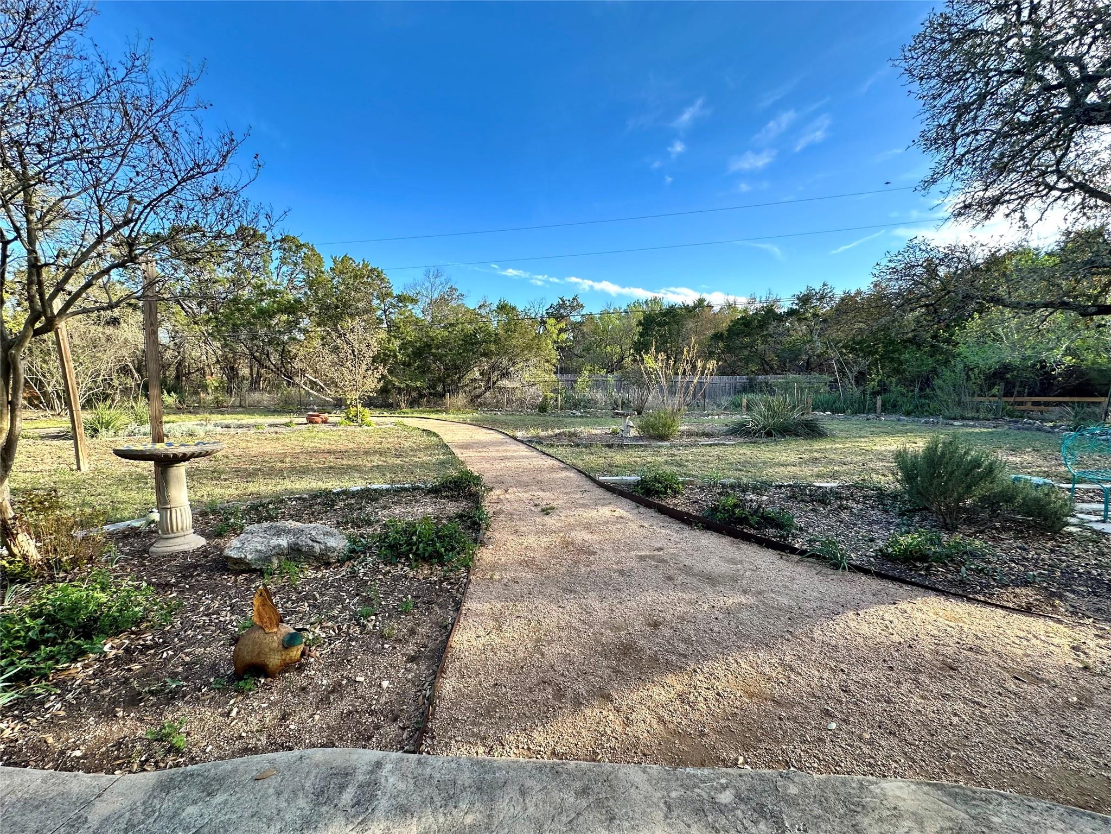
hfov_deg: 102.1
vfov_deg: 85.7
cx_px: 556
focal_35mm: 14
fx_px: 449
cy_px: 417
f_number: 2.2
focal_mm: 2.22
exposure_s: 1/425
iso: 40
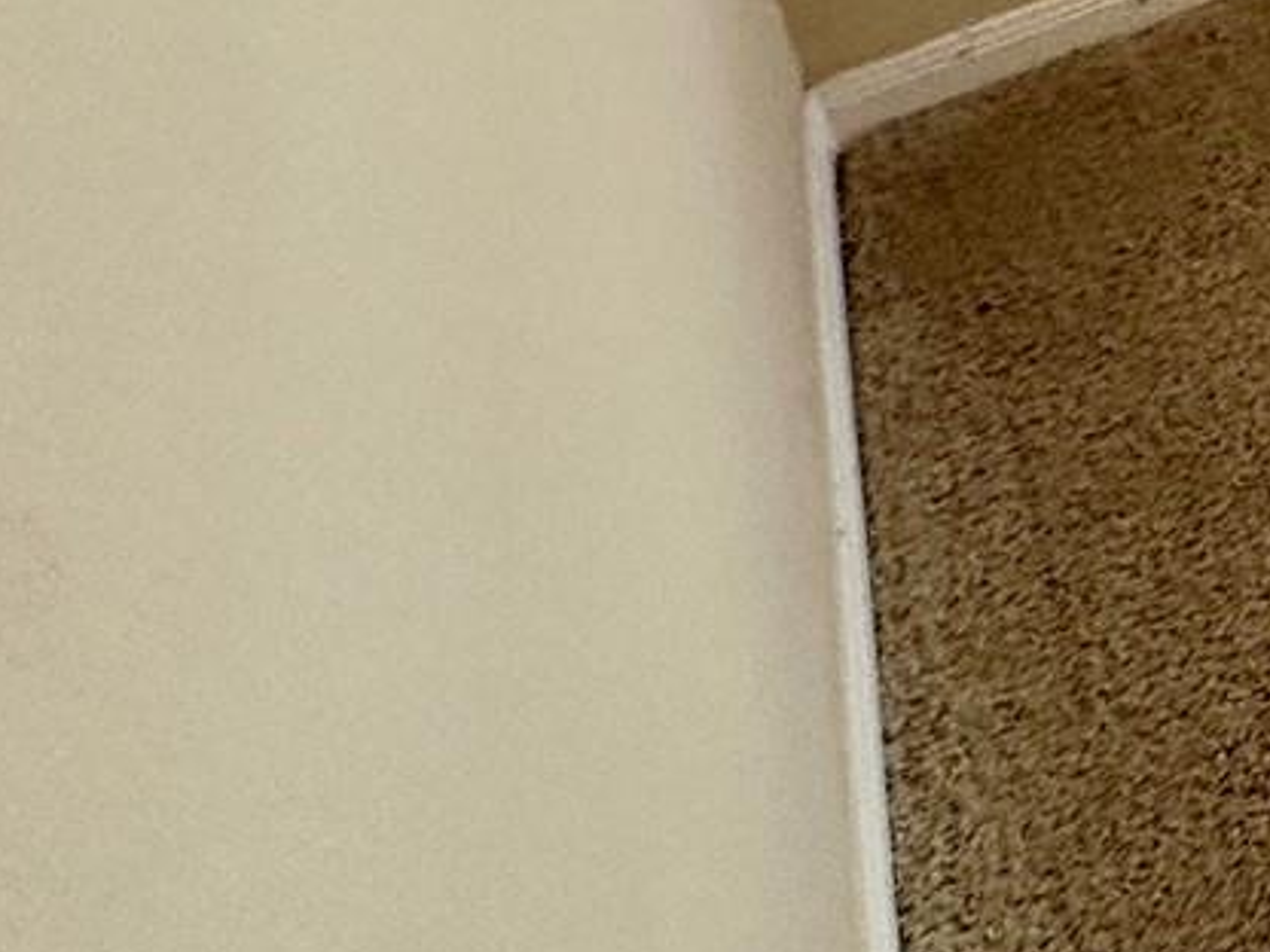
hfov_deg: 15.1
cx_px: 3059
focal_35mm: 69
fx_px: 2531
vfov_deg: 15.8
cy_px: -1056
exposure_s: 1/120
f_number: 2.2
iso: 64
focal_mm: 2.22
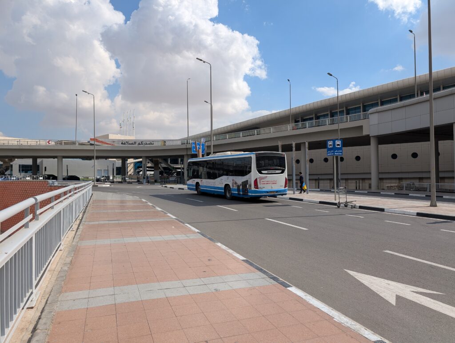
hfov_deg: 71.5
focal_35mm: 24
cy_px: 172
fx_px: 316
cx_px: 228
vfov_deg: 56.9
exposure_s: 1/1689
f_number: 1.68
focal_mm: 6.9
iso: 21
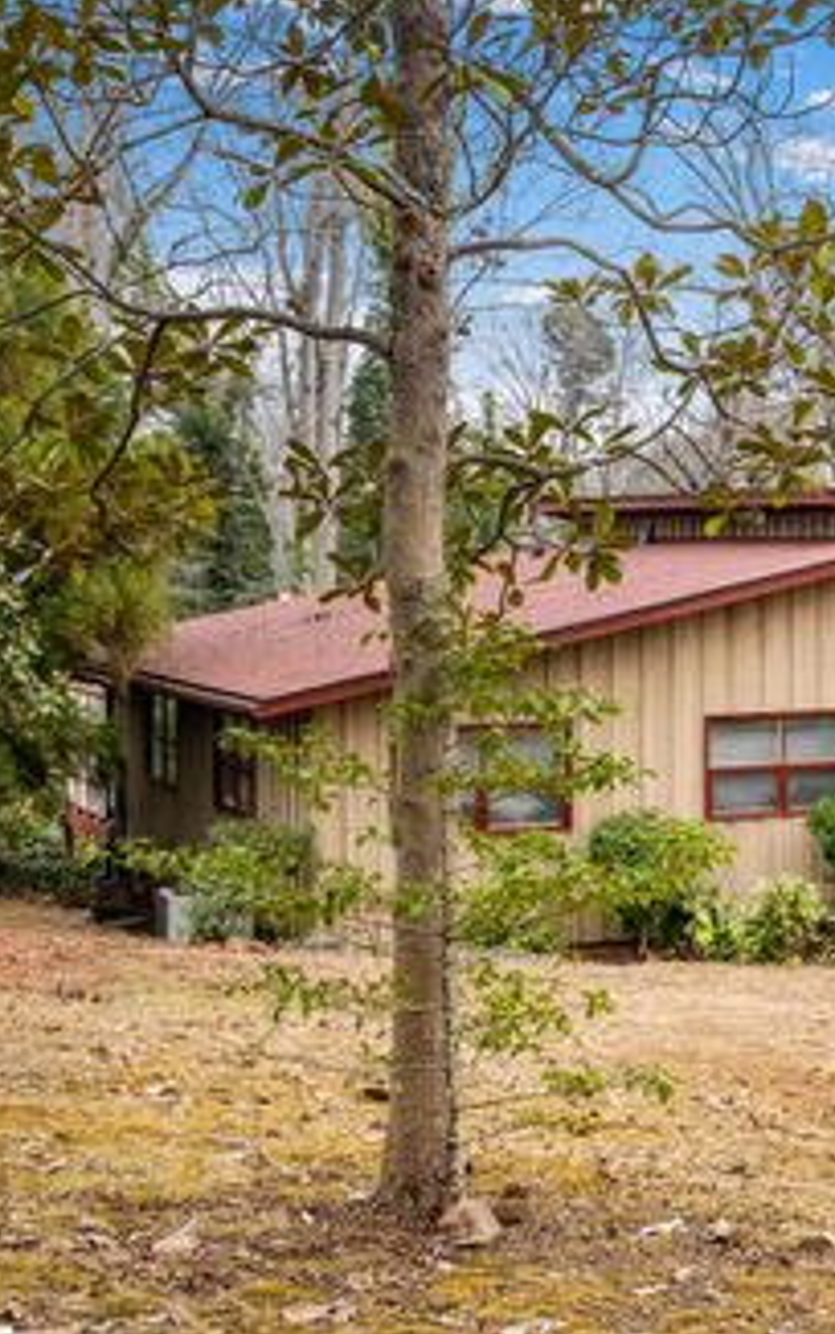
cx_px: 974
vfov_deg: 31.7
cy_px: 665
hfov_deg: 19.1
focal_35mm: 65
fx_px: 2351
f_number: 7.1
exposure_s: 1/30
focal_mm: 41.4
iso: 250
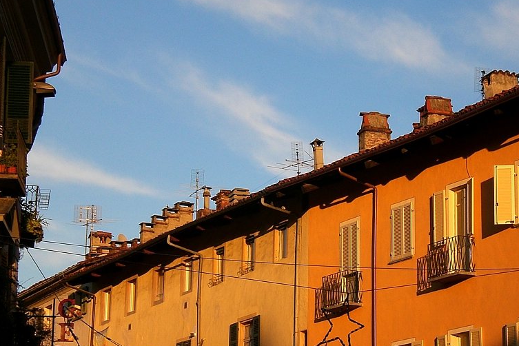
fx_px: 1773
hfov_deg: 16.6
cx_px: 334
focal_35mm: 123
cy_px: 244
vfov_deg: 11.1
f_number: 7.1
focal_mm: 14.49
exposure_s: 1/100
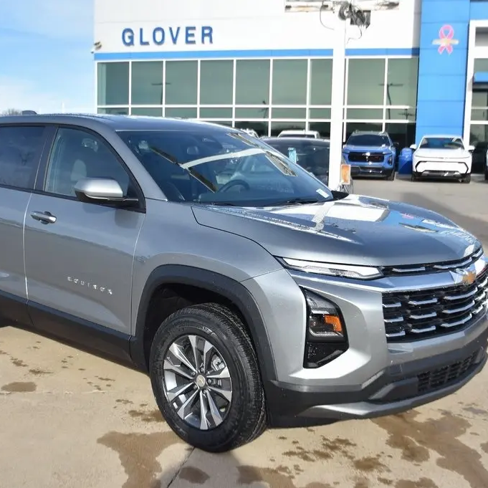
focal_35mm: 46
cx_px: 201
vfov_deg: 36.8
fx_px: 734
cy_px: 244
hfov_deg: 36.7
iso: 100
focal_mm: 24
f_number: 4.5
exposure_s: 1/500
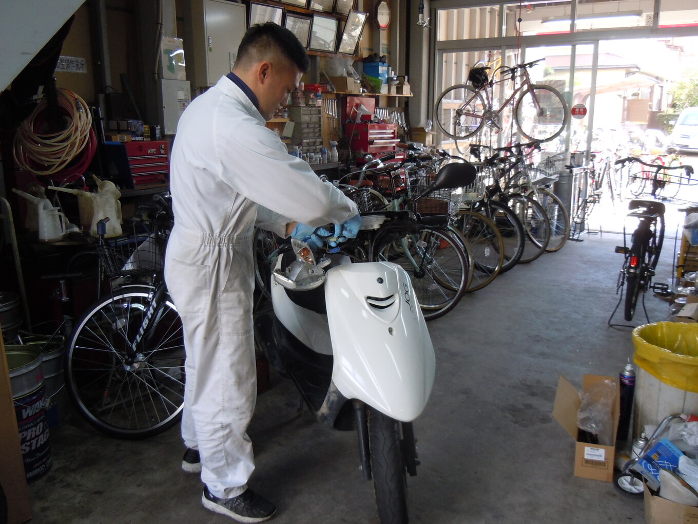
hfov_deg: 60.0
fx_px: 605
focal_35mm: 30
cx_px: 349
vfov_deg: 46.8
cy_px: 262
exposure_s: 1/60
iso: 200
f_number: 3.5
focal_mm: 5.4
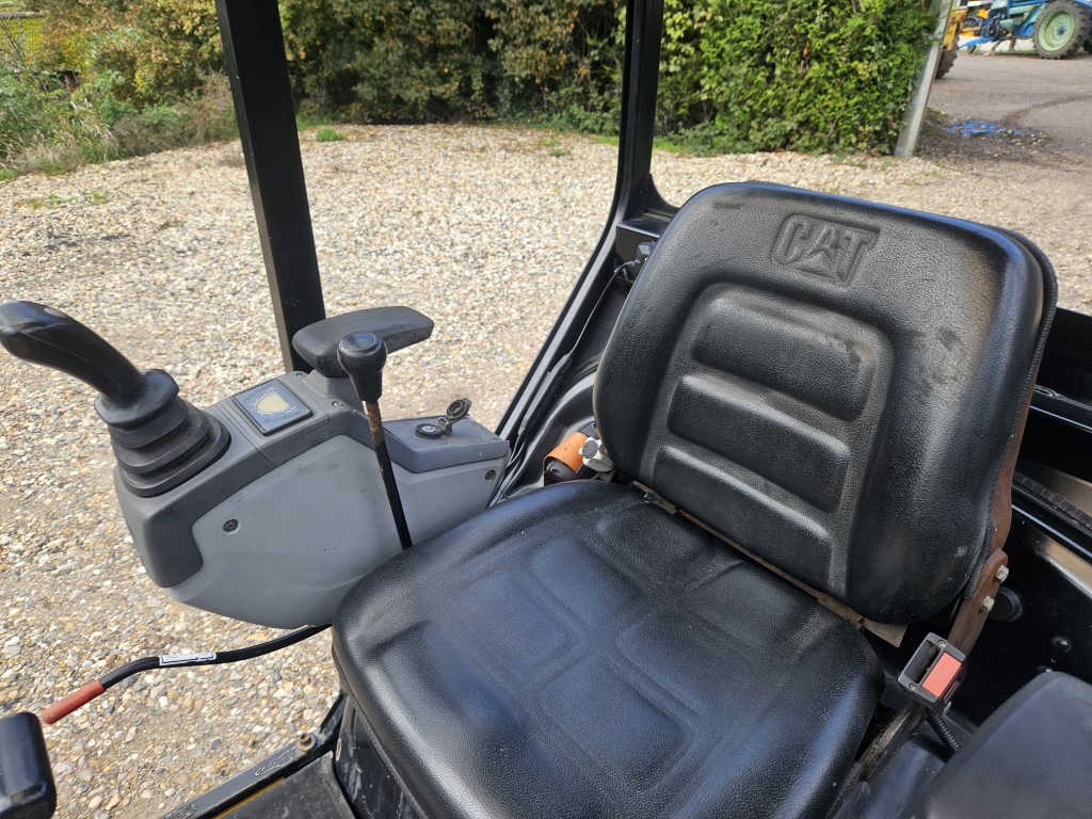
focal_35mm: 23
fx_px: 726
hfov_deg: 73.9
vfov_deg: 58.9
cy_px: 410
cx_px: 546
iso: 32
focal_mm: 5.4
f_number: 1.8
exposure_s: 1/180
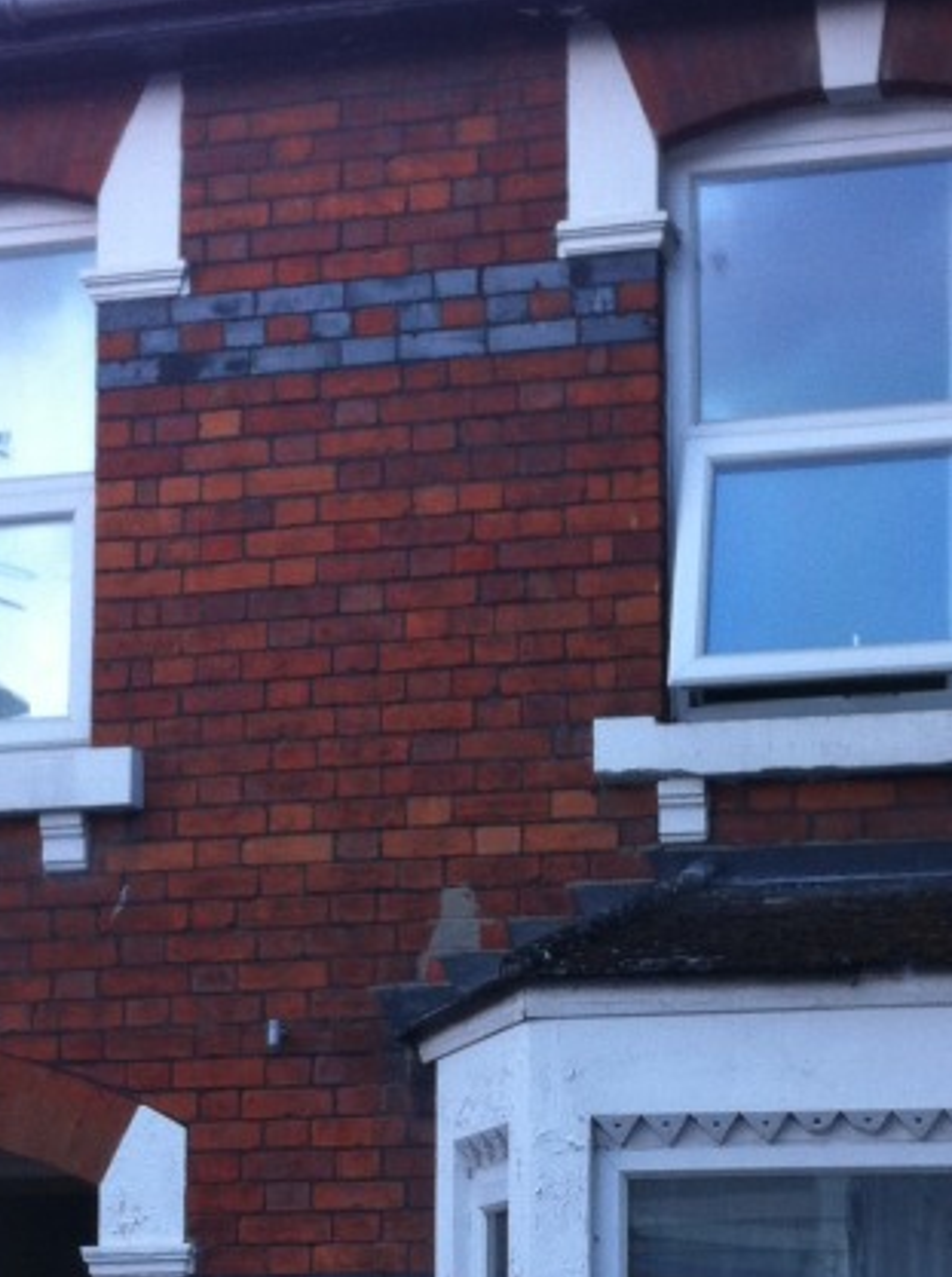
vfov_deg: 22.6
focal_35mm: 86
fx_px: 3165
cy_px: 962
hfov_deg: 17.1
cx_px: 654
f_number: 2.8
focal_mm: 3.85
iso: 80
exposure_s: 1/60
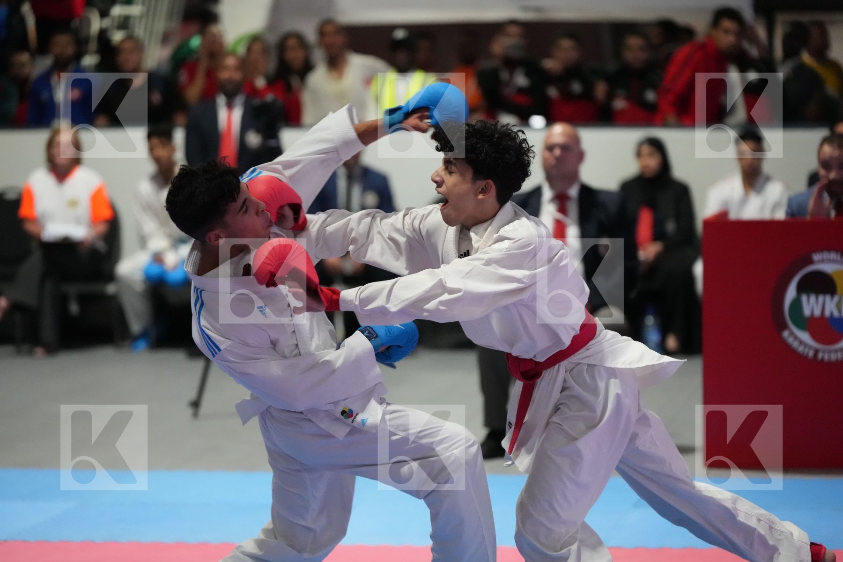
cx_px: 422
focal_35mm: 140
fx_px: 3278
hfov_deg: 14.7
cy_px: 281
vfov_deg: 9.8
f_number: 2.8
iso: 8000
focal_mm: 140
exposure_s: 1/800
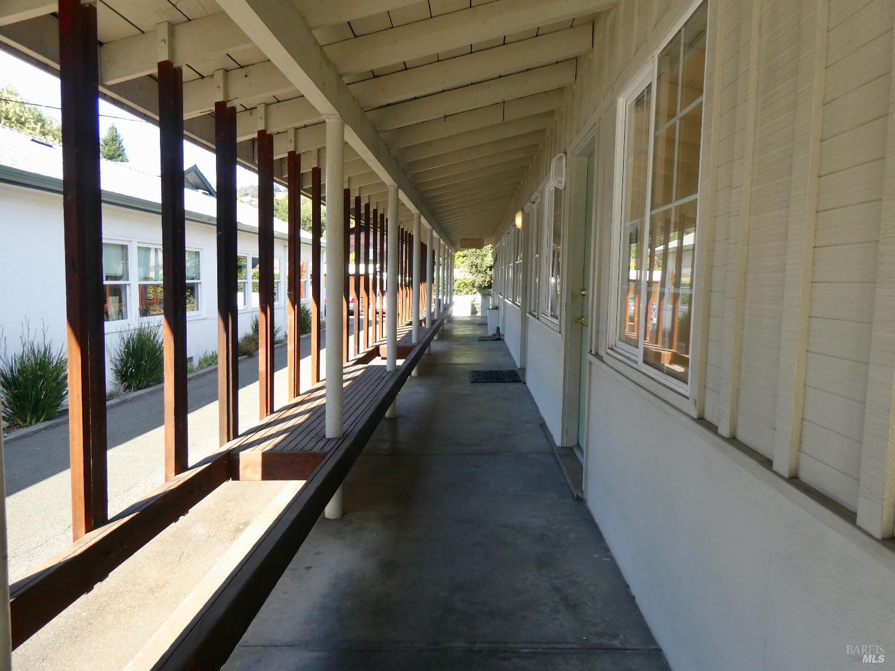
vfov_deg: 56.8
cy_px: 336
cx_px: 448
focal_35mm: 24
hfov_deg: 71.6
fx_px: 621
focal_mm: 4.3
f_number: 3.3
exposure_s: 1/160
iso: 80
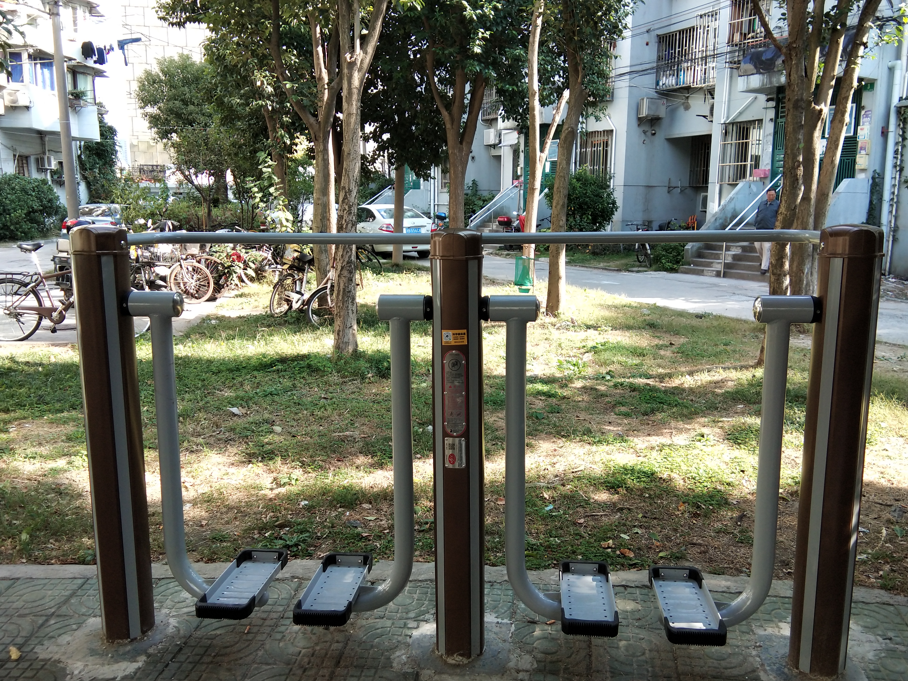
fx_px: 866
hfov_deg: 55.3
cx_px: 479
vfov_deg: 42.9
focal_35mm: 33
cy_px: 342
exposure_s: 1/114
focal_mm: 3.69
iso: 50
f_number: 2.2
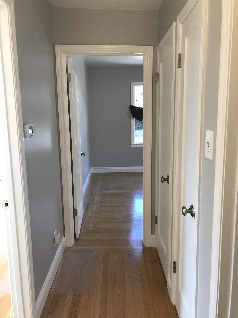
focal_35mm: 28
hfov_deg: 49.7
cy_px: 159
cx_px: 119
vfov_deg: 63.4
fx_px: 257
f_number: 1.8
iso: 20
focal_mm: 3.99
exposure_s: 1/30
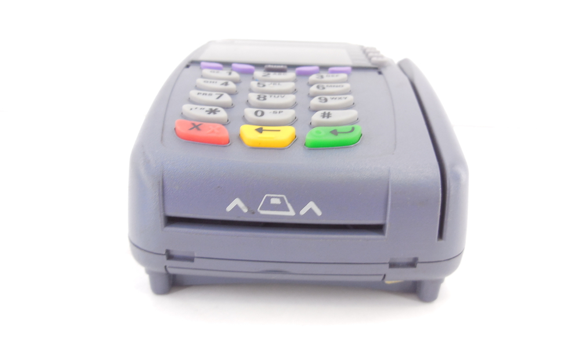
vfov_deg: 46.0
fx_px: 429
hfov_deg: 68.4
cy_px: 173
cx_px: 291
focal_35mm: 27
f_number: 3.1
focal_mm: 4.5
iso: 125
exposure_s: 1/20
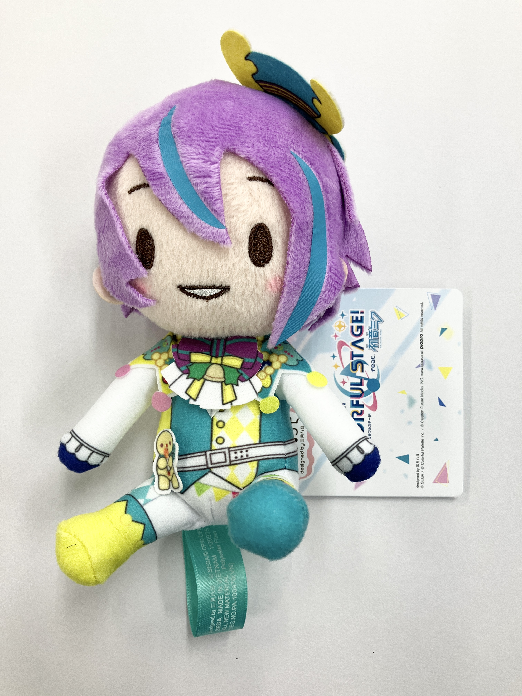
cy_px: 348
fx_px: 563
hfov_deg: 49.7
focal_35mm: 28
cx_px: 261
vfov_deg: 63.4
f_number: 1.8
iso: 50
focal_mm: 3.99
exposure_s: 1/120
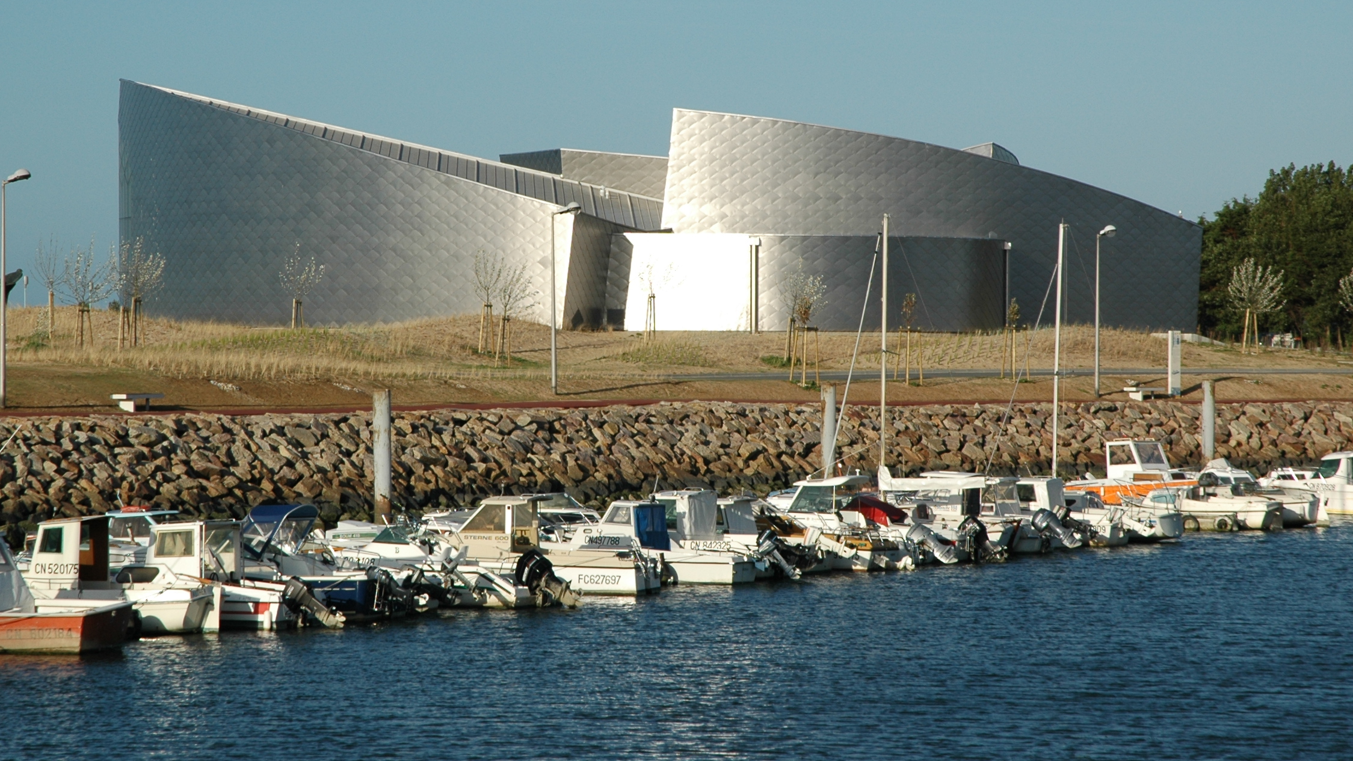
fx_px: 5274
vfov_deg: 8.3
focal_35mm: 147
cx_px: 620
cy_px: 276
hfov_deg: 14.6
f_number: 10
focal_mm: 70
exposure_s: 1/400
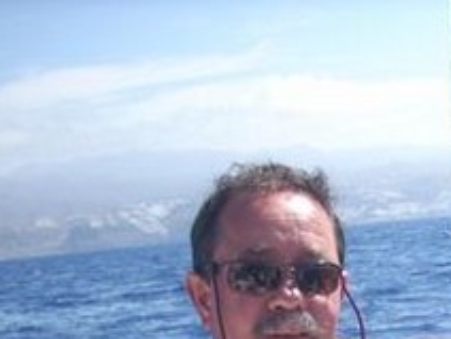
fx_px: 1433
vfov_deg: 12.8
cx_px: 523
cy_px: 501
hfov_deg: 17.2
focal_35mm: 110
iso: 64
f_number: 5.6
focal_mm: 6.2
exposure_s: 1/155
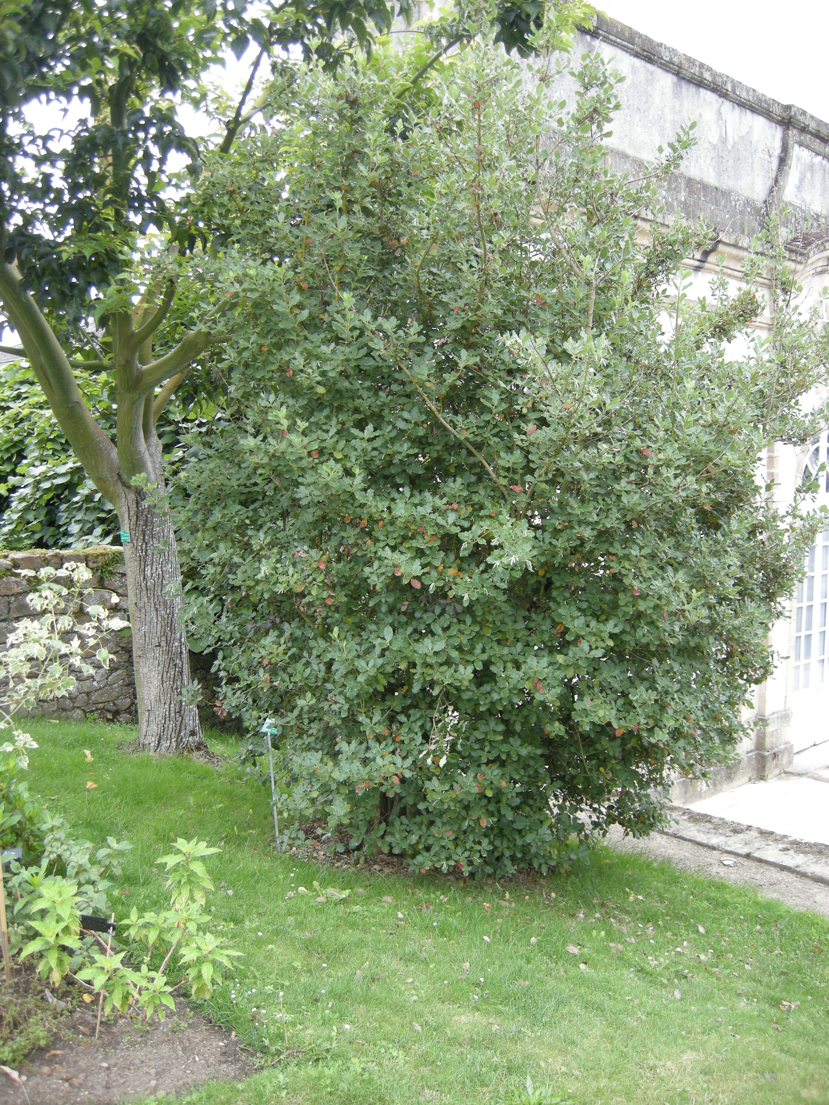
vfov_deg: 52.6
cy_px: 552
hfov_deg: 40.7
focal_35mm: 35
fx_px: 1118
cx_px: 414
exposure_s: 1/60
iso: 104
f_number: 2.7
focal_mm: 7.5
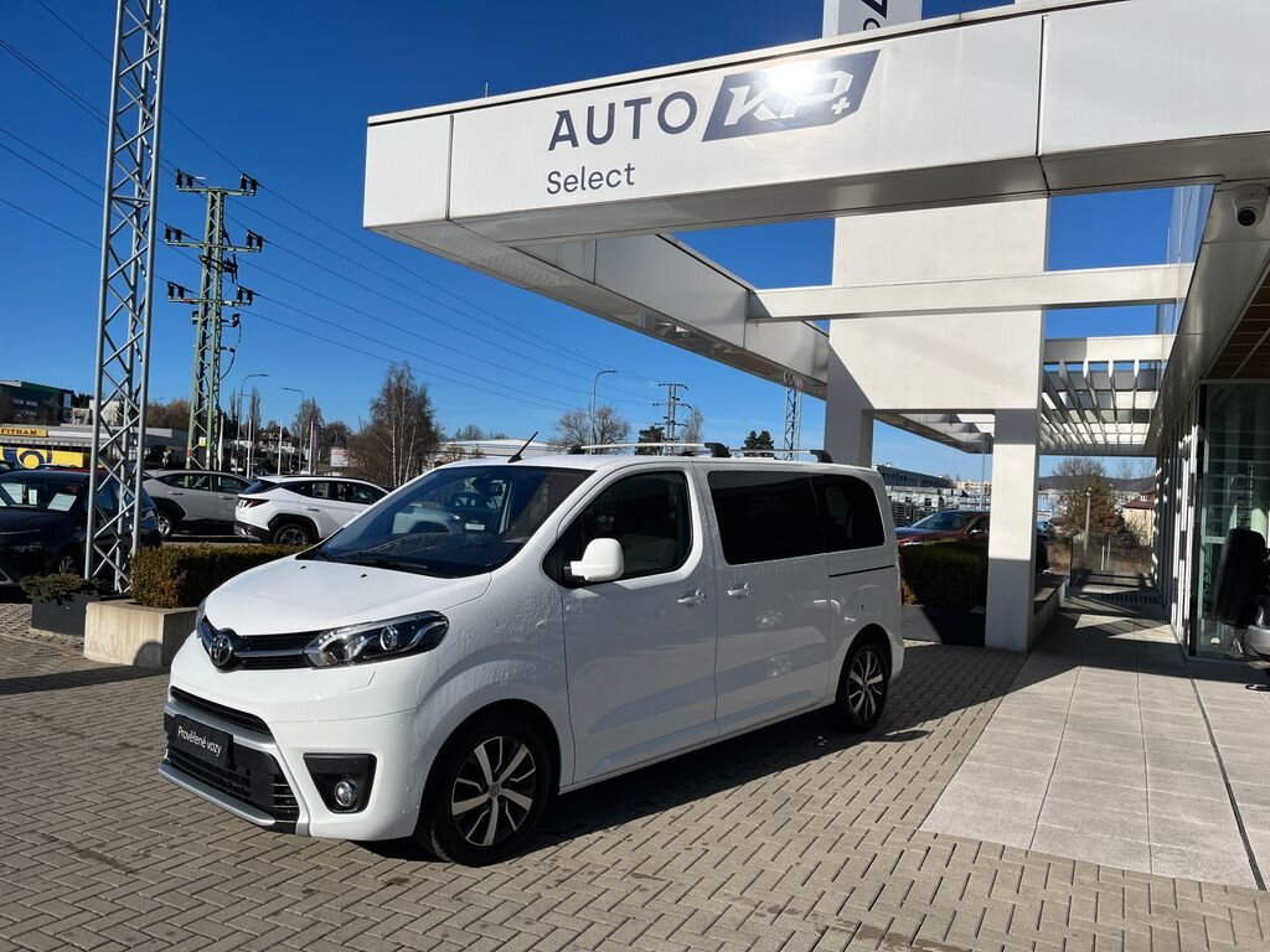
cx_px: 635
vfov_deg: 53.1
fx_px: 954
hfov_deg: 67.3
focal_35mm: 26
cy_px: 476
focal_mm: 5.1
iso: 50
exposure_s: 1/7353
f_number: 1.6
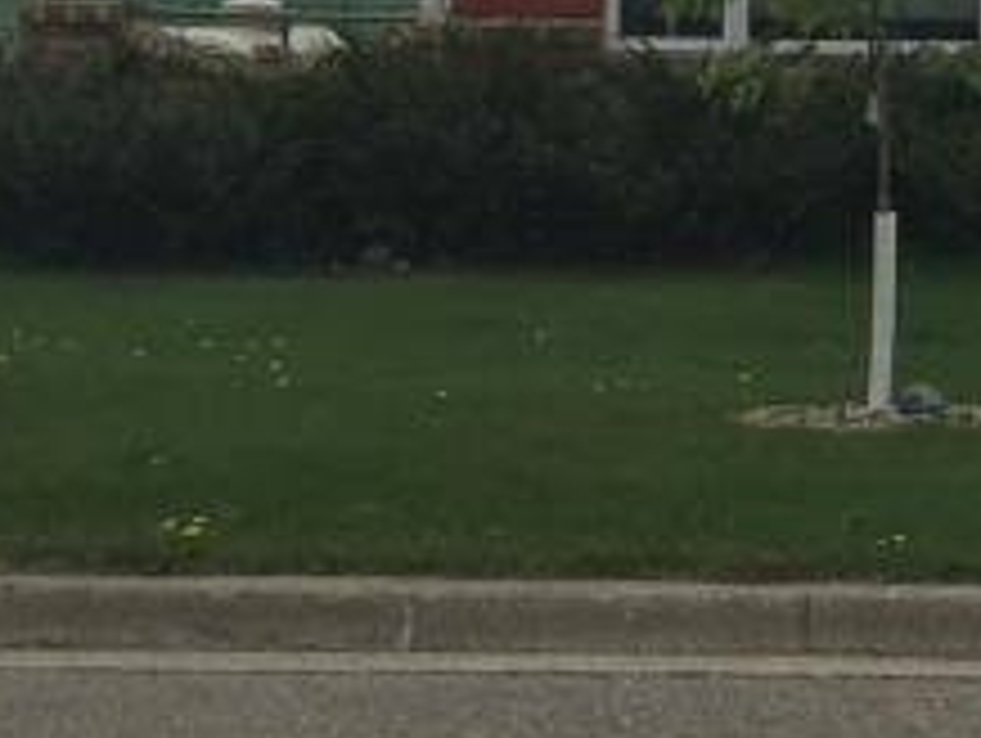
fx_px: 3858
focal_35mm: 136
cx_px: 1742
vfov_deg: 10.8
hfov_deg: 13.1
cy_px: -4
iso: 25
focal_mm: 4.15
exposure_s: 1/1972
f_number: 2.2
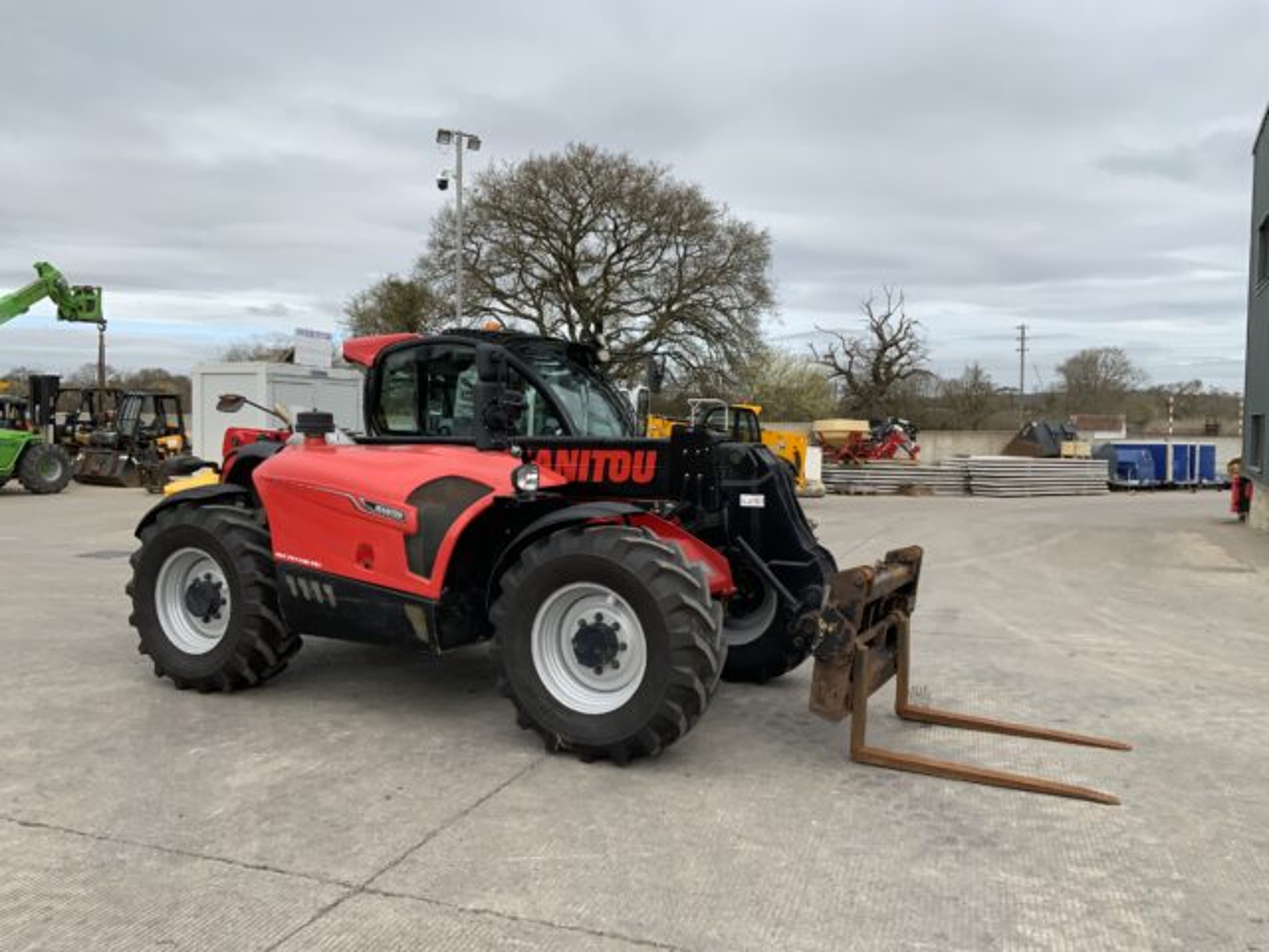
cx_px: 634
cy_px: 476
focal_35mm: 29
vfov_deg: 48.2
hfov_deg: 61.7
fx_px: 1063
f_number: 1.8
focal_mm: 3
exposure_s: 1/1577
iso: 16
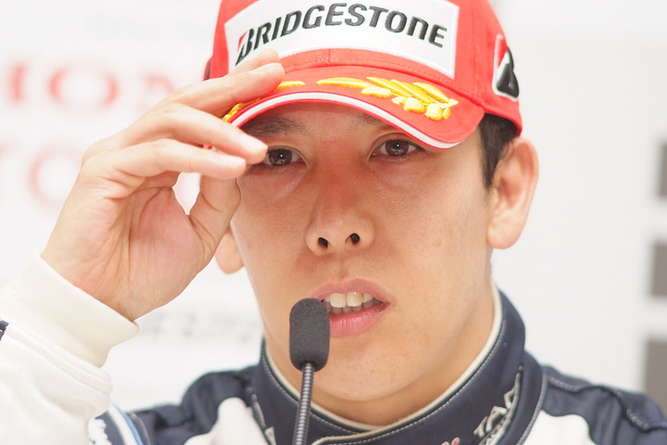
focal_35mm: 270
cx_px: 334
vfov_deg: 5.1
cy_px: 222
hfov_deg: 7.6
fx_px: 5002
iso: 400
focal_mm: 180
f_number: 2.8
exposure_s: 1/125
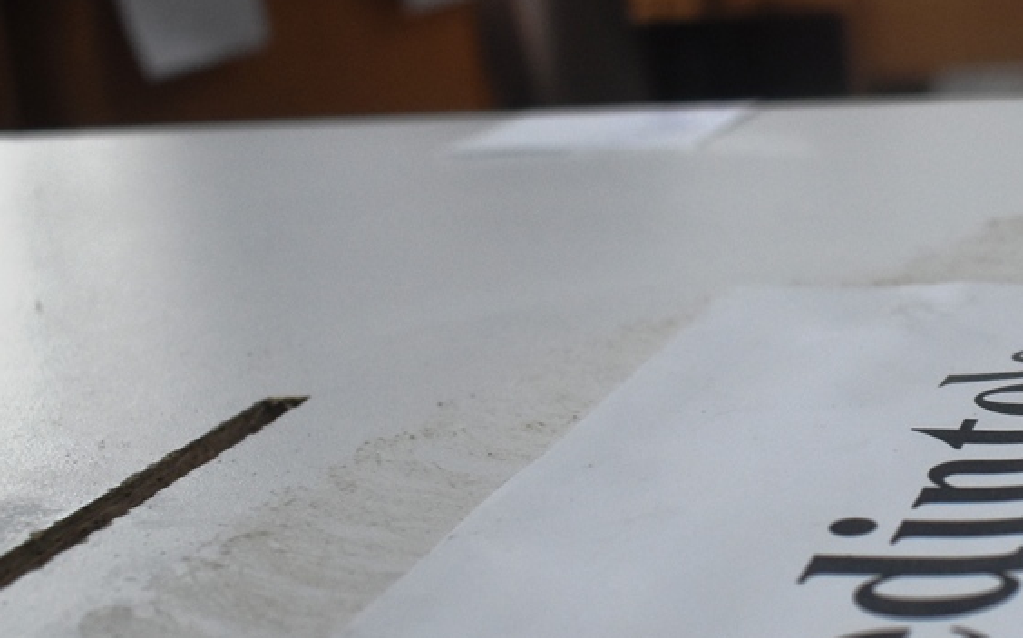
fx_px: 2090
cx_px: 947
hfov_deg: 26.5
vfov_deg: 17.4
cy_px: 372
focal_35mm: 75
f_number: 3.5
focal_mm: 18
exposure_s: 1/250
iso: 800
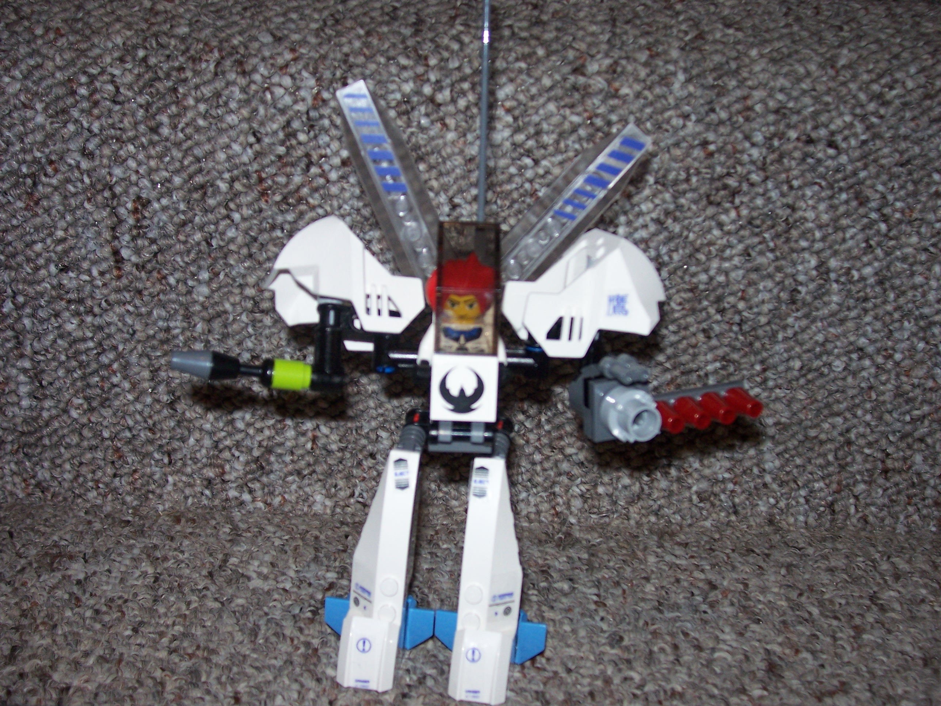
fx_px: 1142
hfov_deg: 44.8
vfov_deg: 34.3
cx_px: 470
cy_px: 353
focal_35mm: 42
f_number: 3
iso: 125
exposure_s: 1/60
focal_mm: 7
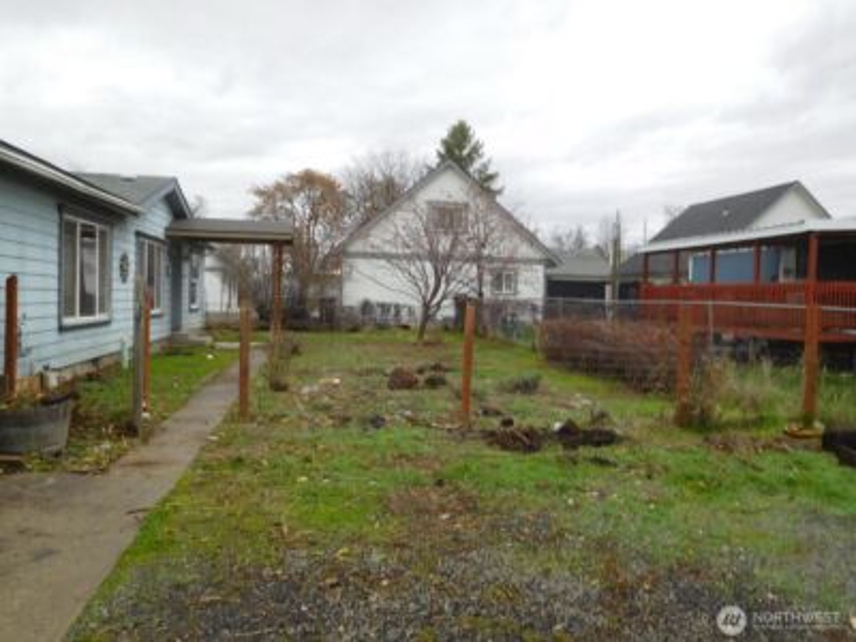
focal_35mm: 25
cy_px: 321
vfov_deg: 54.9
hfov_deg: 69.4
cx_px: 428
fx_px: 618
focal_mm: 4.5
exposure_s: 1/50
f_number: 3.4
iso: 125
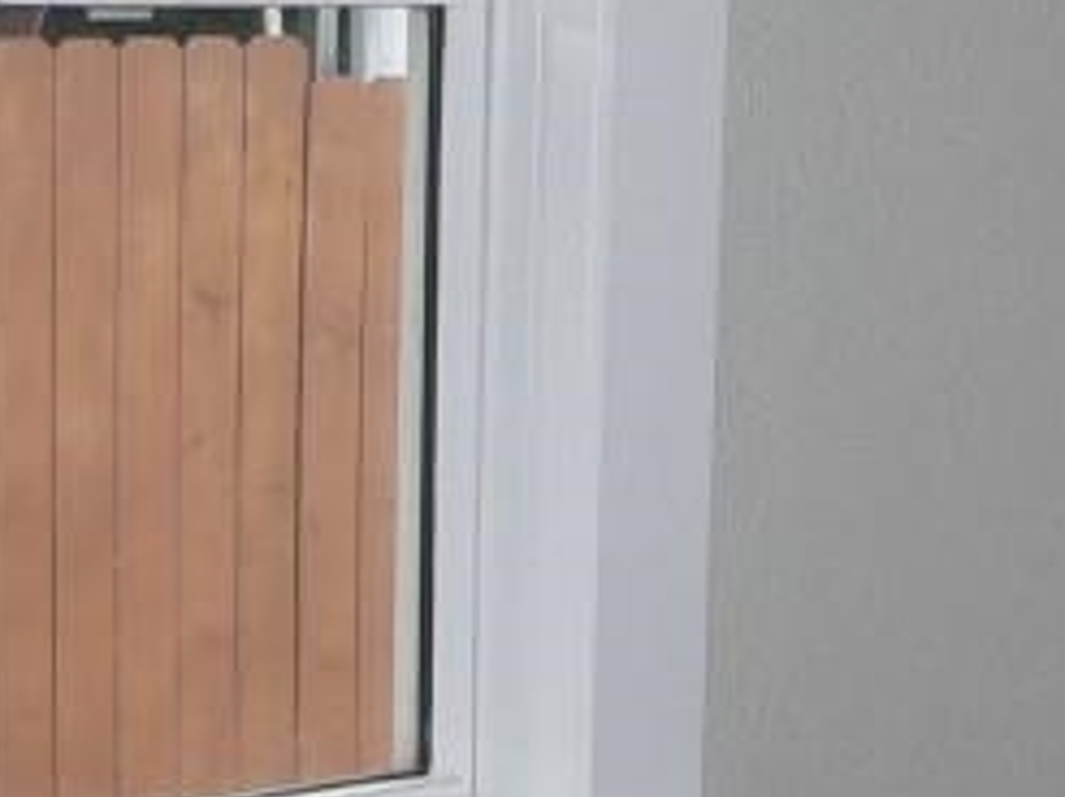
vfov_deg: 11.8
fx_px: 3842
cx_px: 1336
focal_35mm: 125
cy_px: 671
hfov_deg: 15.1
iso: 100
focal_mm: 6
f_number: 2.8
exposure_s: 1/60
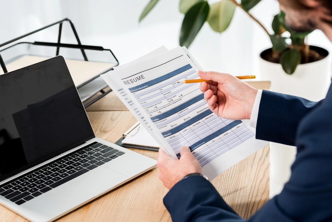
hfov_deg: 28.8
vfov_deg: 19.5
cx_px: 166
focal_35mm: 70
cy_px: 111
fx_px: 646
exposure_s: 1/160
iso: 125
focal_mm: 70
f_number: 5
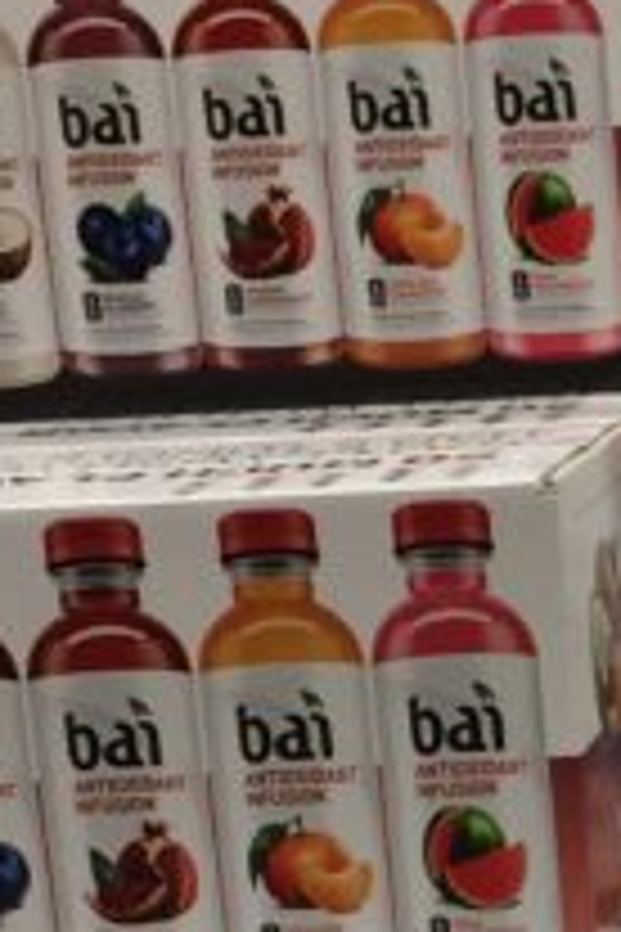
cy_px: 1306
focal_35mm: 149
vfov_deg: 13.2
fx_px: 3855
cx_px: 954
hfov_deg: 9.0
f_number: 2.2
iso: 64
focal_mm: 4.15
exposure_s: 1/30
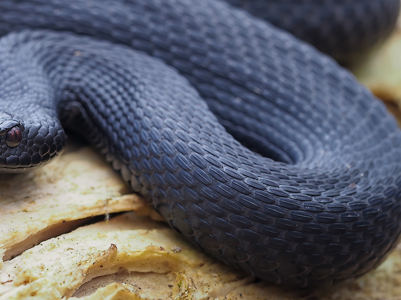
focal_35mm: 236
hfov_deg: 8.4
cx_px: 27
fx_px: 2733
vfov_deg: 6.3
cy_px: 28
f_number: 5
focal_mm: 60
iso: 400
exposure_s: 1/125
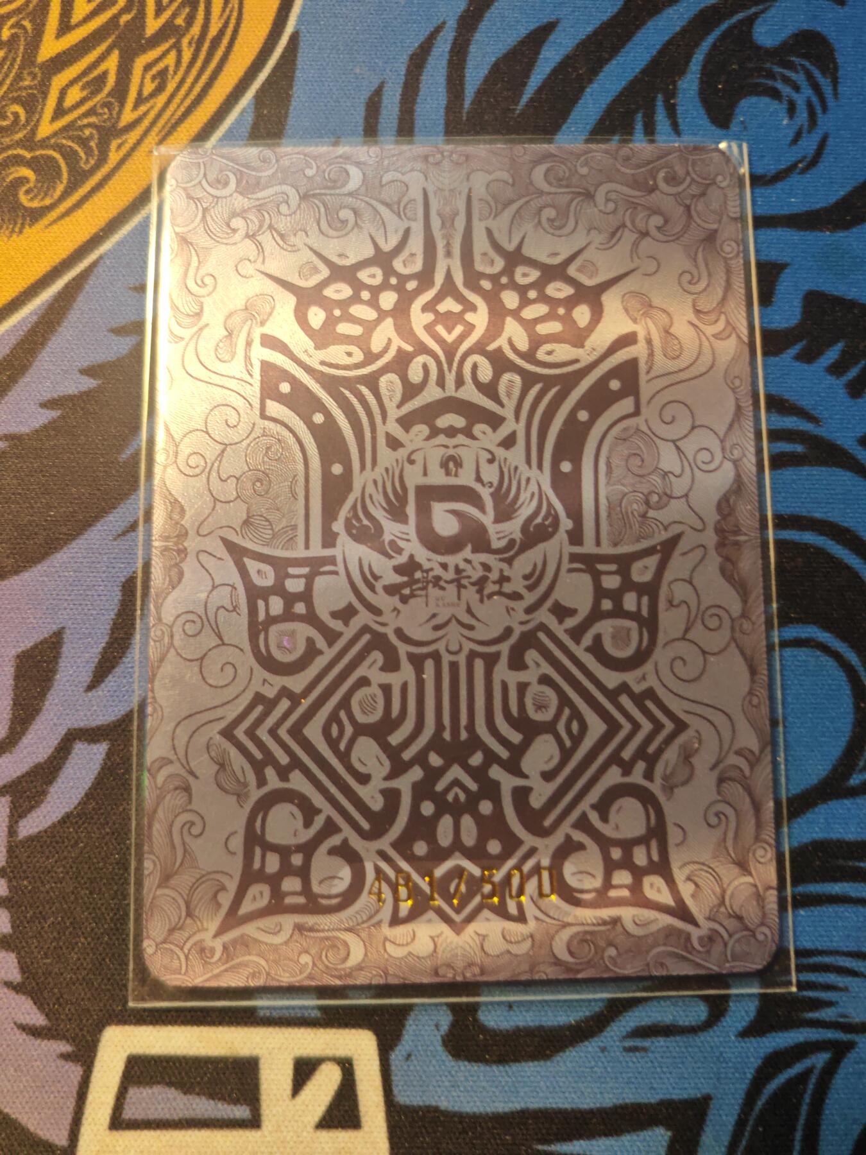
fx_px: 867
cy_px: 578
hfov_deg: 53.1
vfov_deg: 67.3
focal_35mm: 26
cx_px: 433
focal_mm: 5.4
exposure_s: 1/100
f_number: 1.6
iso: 320
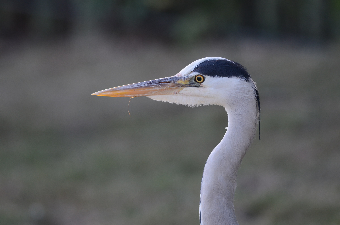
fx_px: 4241
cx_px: 170
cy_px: 112
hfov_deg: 4.6
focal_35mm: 450
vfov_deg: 3.0
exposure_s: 1/500
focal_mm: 300
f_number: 4.5
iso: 500
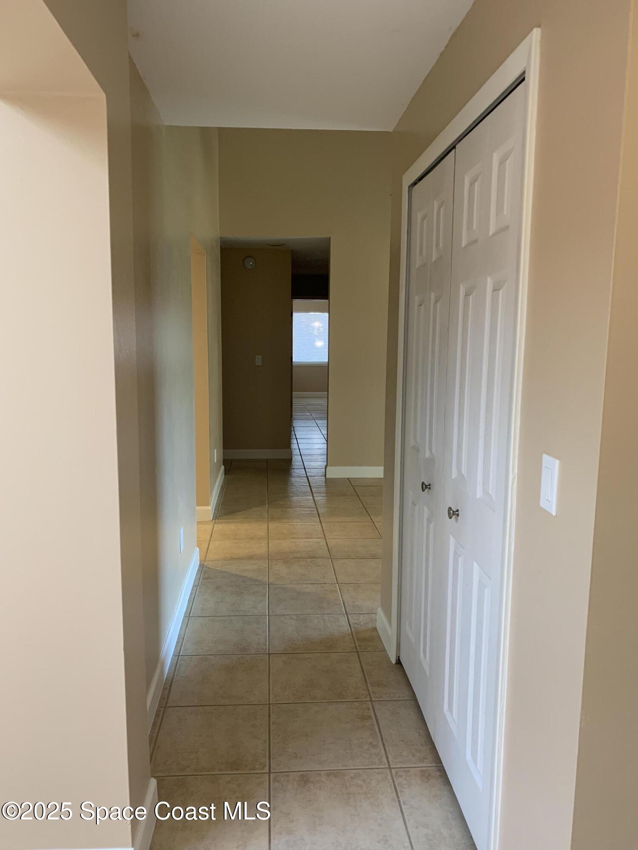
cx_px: 319
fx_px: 639
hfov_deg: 53.1
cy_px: 425
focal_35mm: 26
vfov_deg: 67.3
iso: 200
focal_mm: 4.25
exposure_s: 1/60
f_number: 1.8
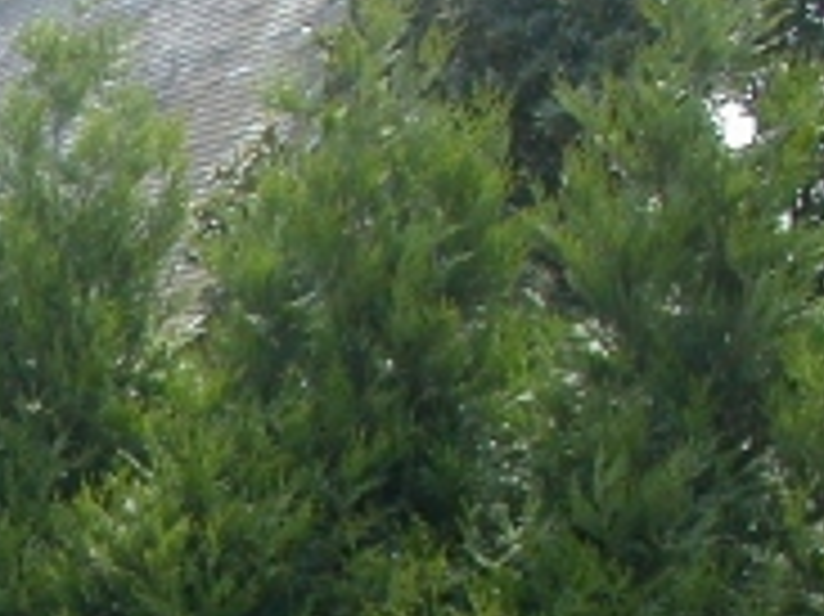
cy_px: 737
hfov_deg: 13.0
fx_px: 3378
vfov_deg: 10.3
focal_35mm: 142
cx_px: -504
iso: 100
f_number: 6
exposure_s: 1/137
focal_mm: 7.85
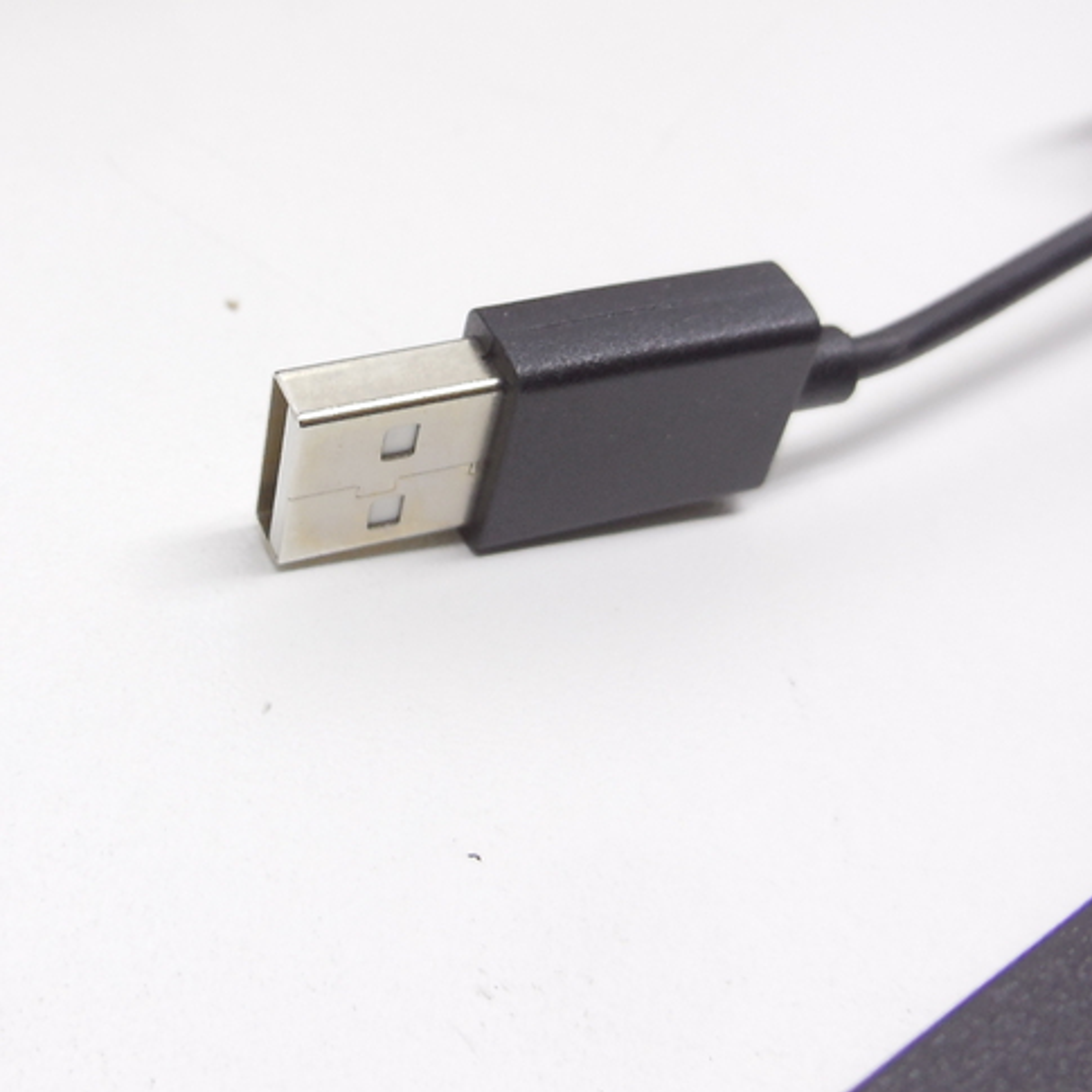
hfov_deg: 30.3
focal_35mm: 56
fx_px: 1999
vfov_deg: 30.5
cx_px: 351
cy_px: 432
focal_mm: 5.3
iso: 125
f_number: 3.2
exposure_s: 1/100
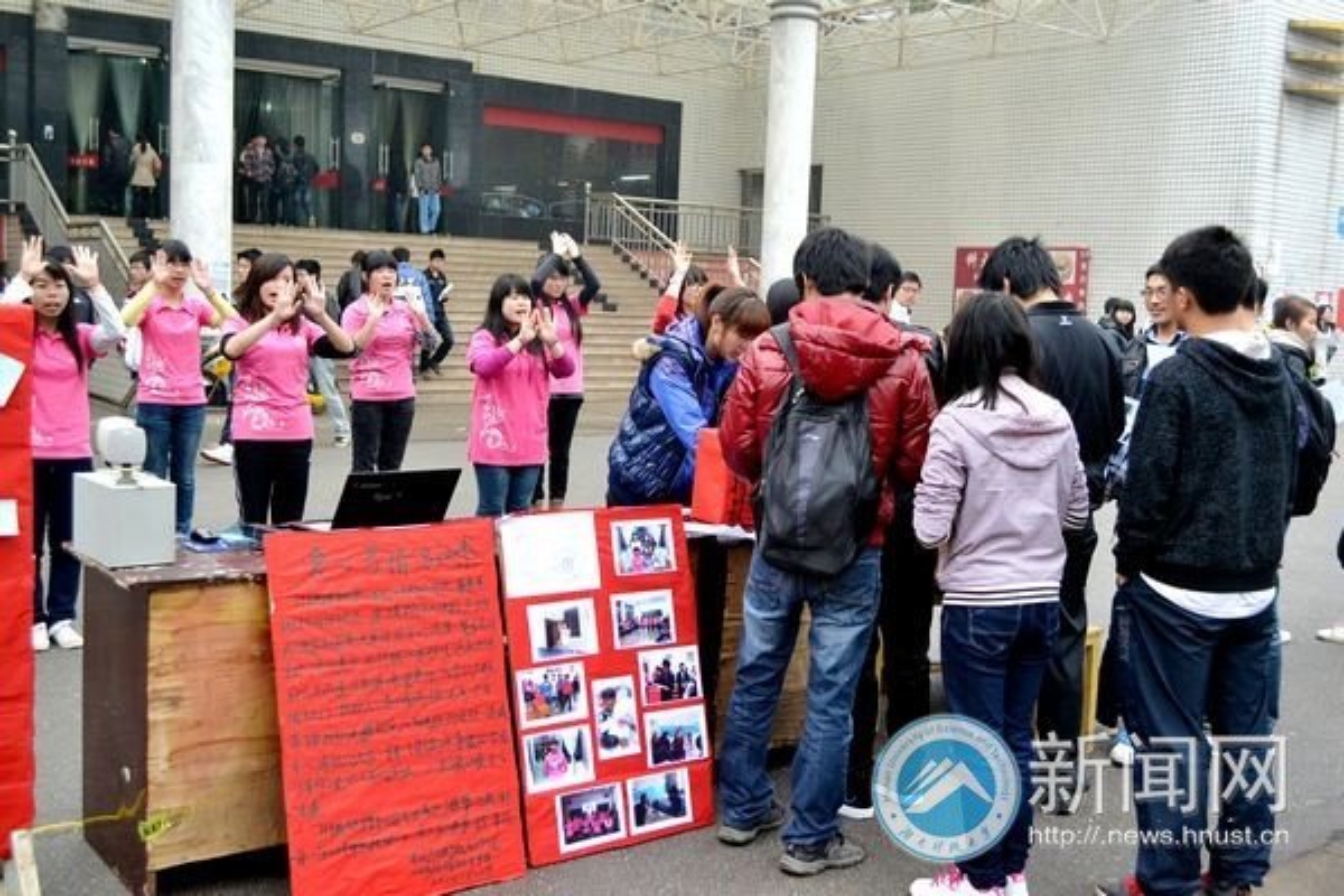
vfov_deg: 36.9
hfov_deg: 53.1
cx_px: 672
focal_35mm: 36
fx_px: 1344
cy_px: 448
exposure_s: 1/800
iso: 1600
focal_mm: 24
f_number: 5
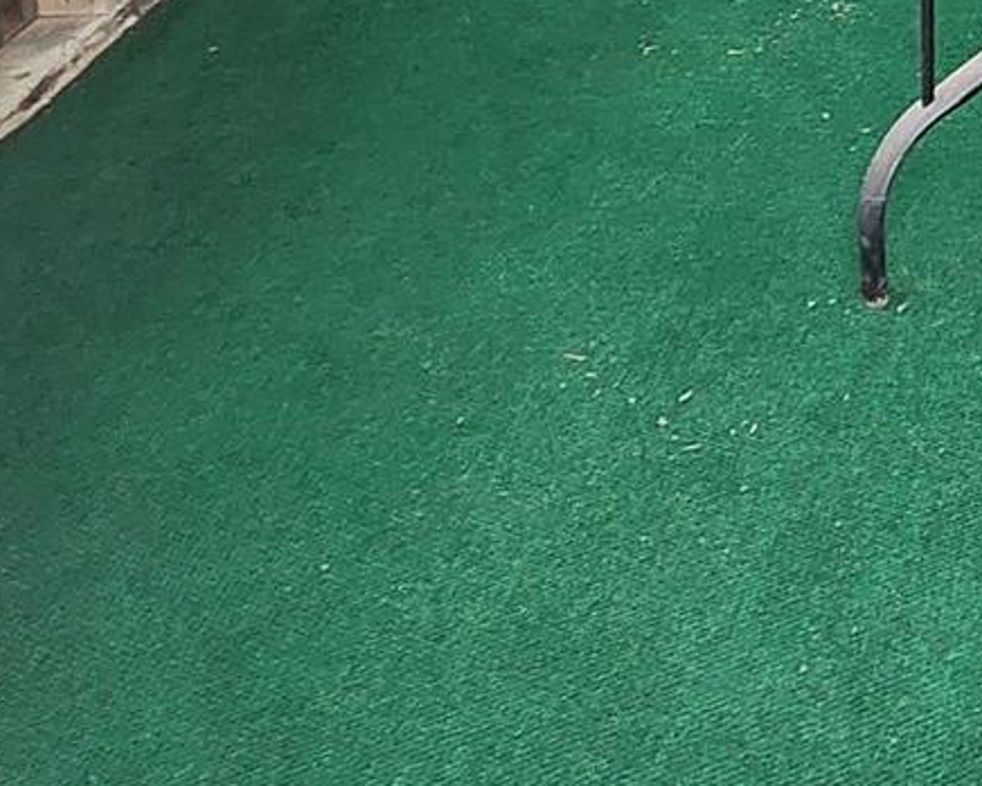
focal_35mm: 67
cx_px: 1374
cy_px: -516
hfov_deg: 23.8
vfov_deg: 18.9
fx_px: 1948
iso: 160
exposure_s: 1/60
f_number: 2.2
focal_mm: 2.2
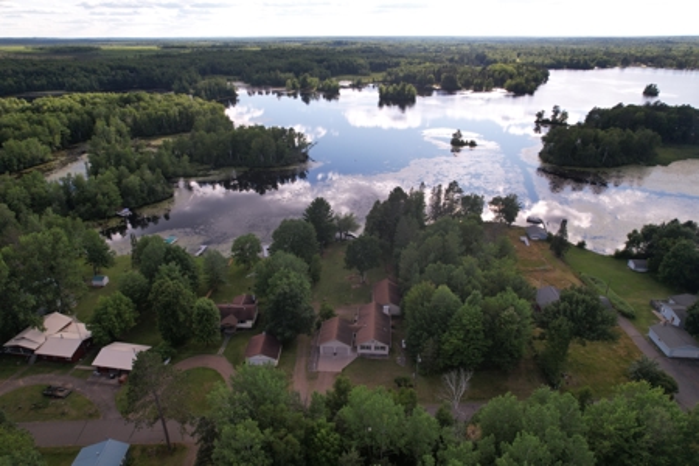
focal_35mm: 22
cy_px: 233
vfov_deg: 57.2
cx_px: 350
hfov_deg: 78.6
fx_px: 427
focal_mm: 8.38
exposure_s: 1/30
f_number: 2.8
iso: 100
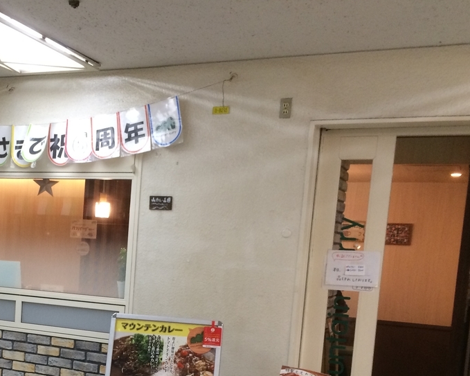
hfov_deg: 36.0
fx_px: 695
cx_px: 90
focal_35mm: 50
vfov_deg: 29.5
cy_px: 309
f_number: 2.2
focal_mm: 4.15
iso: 64
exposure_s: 1/30
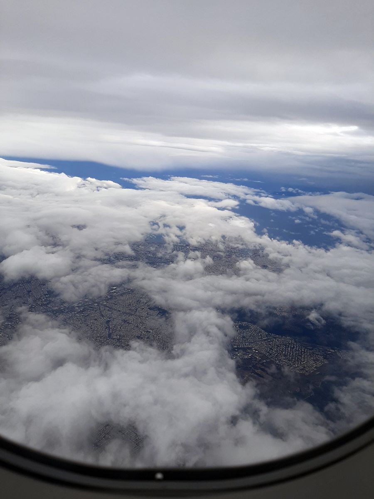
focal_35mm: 26
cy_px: 250
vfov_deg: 67.3
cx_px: 187
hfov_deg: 53.1
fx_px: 375
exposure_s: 1/1185
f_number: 1.7
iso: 40
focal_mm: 3.9
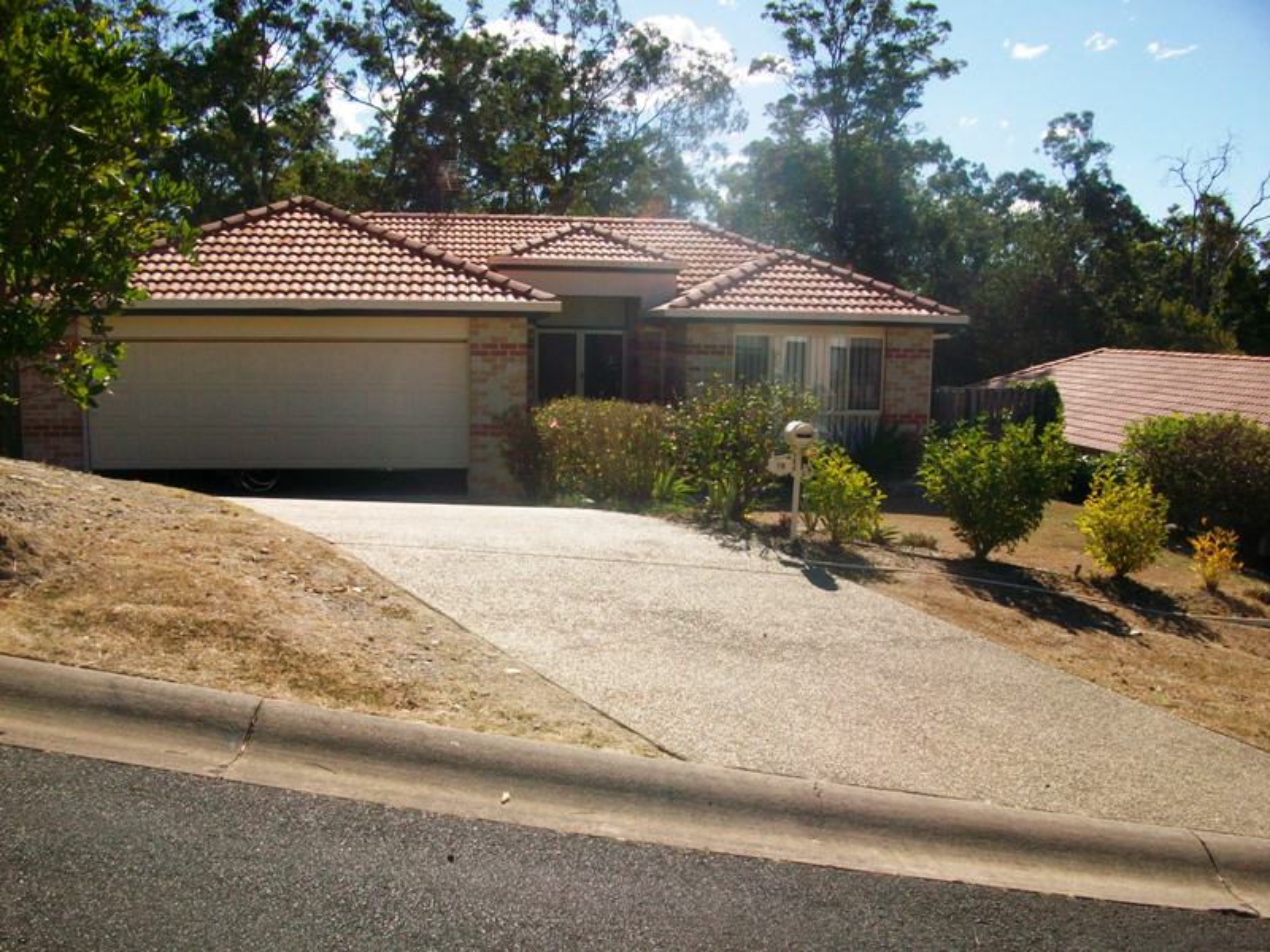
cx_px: 635
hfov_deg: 56.8
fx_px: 1174
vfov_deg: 44.2
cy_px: 476
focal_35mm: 32
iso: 64
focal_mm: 5.7
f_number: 5.5
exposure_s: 1/400
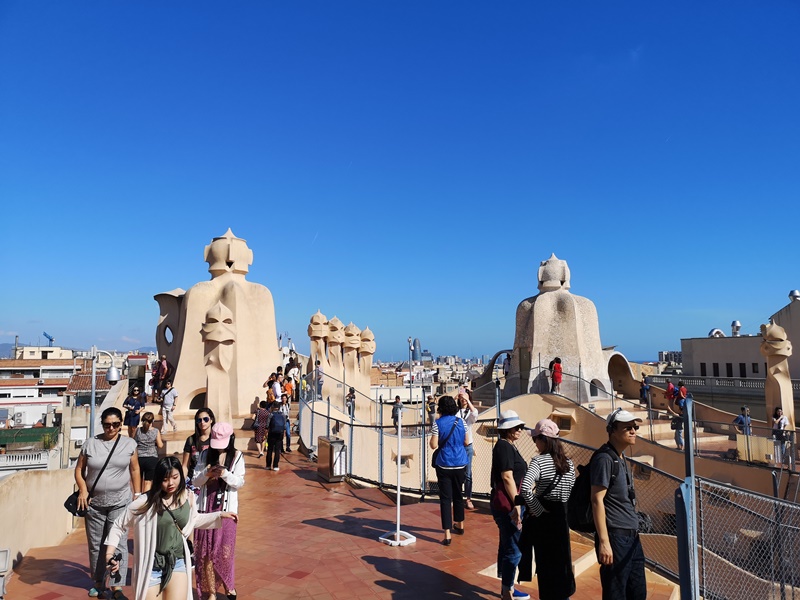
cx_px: 400
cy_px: 300
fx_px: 624
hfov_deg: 65.3
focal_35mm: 27
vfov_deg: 51.4
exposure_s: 1/3597
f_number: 1.8
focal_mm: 3.95
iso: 50
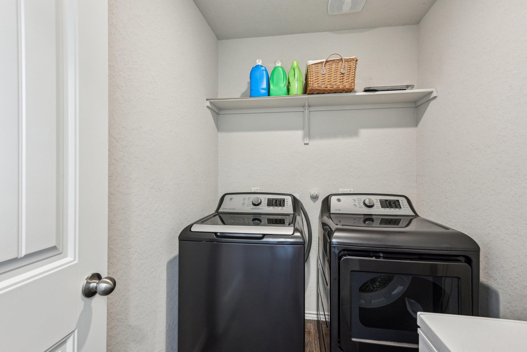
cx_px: 264
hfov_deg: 93.3
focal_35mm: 17
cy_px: 176
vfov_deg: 70.5
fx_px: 249
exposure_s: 1/15
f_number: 8
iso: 2200
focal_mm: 17
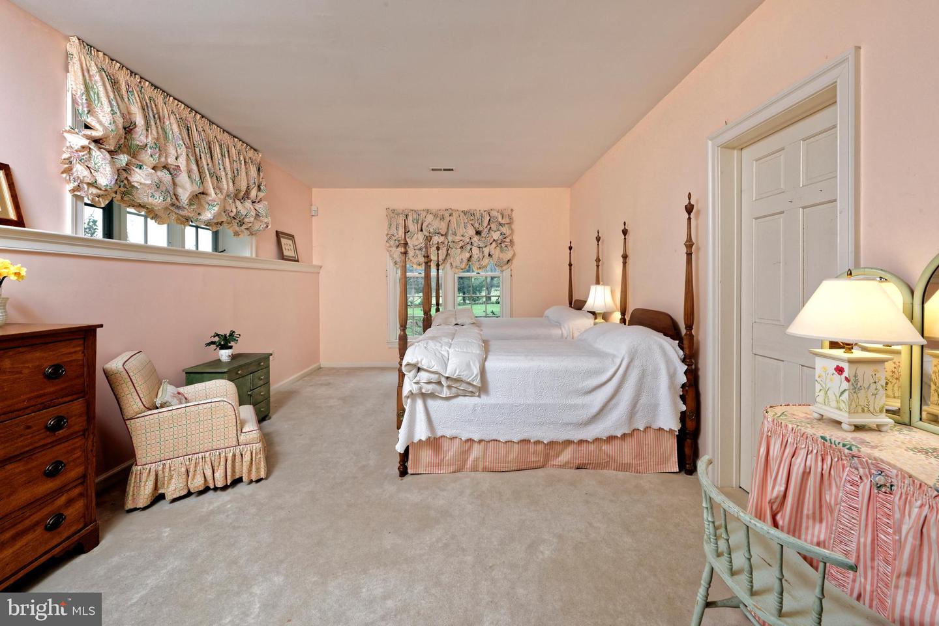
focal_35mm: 14
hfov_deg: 104.3
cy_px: 313
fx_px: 365
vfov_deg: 81.2
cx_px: 470
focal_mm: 14
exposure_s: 1/15
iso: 320
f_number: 14
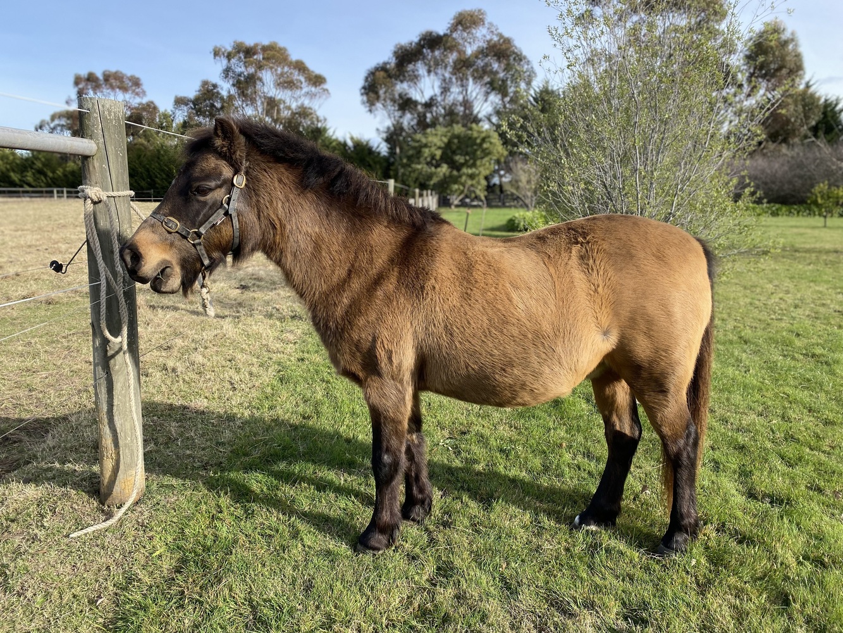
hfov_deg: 67.3
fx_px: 633
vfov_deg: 53.1
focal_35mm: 26
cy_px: 316
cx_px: 422
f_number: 1.8
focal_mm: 4.25
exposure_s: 1/1157
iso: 32
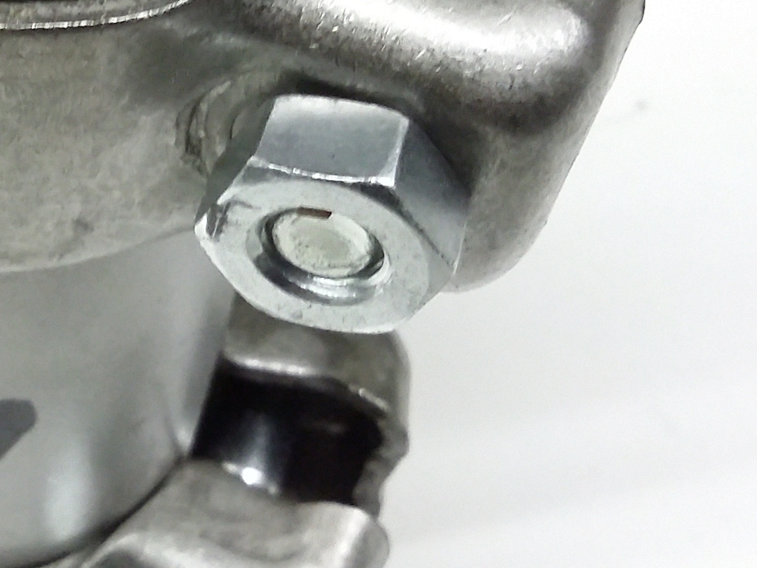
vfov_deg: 17.7
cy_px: 142
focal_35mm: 83
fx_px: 1815
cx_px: 43
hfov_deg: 22.8
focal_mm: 3.4
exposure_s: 1/15
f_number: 2.4
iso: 320
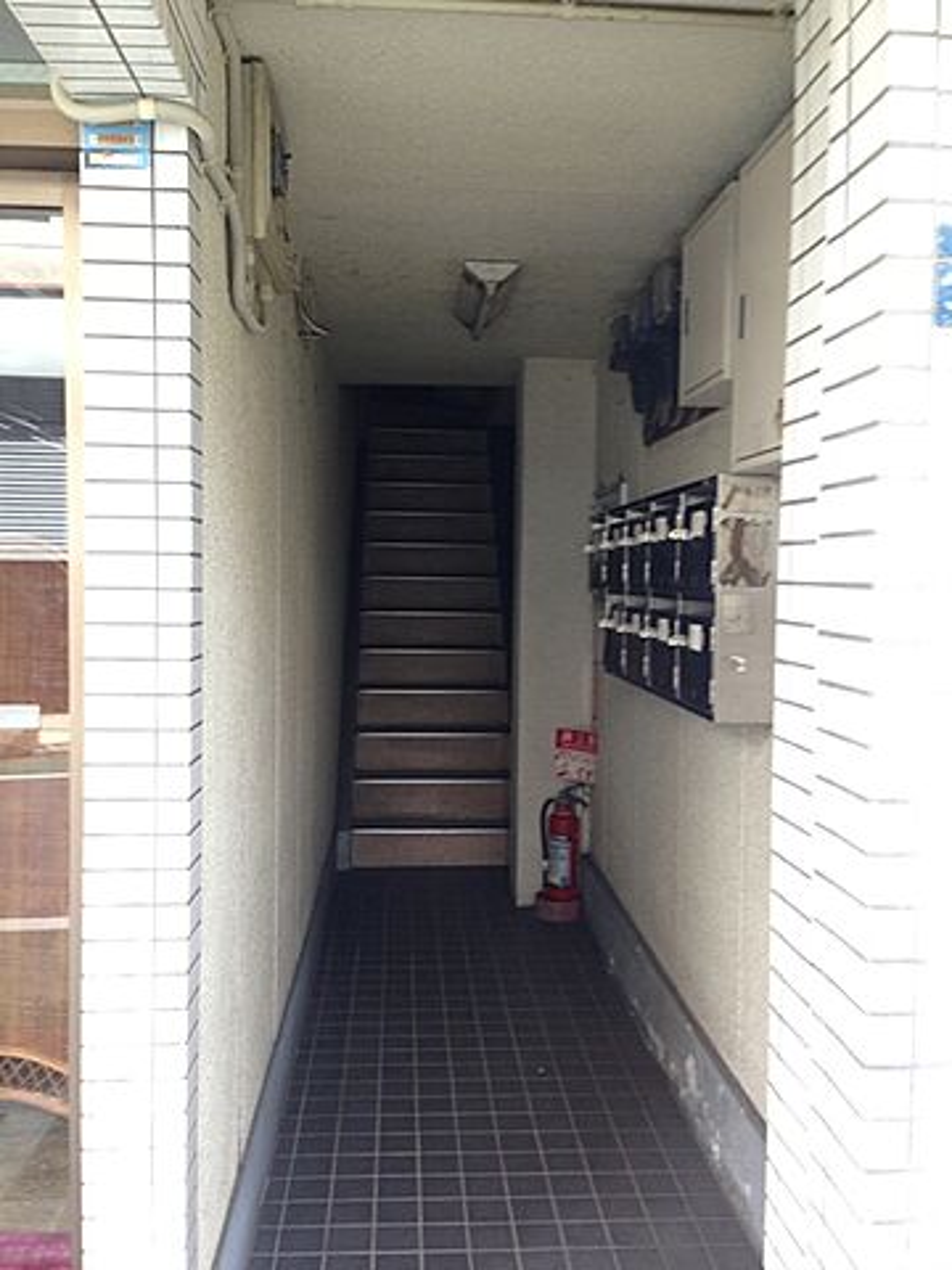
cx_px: 476
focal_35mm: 33
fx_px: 1210
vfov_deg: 55.4
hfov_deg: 42.9
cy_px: 635
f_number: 2.4
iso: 64
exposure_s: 1/60
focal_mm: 4.12
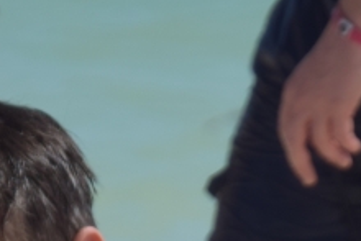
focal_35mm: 1290
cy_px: 382
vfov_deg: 1.1
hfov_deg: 1.6
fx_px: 12947
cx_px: 210
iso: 200
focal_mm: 185
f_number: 5.6
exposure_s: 1/1000
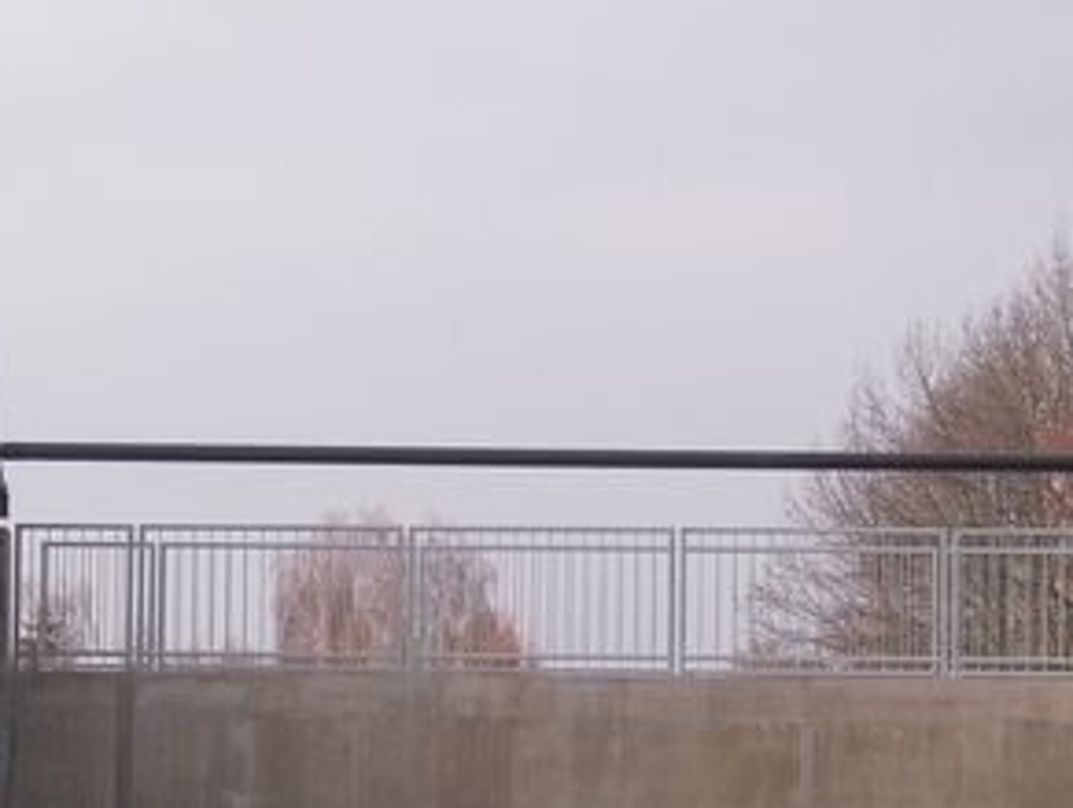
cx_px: 549
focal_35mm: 162
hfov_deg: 12.2
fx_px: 5028
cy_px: 775
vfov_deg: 9.1
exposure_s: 1/400
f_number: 3.9
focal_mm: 10.5
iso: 100
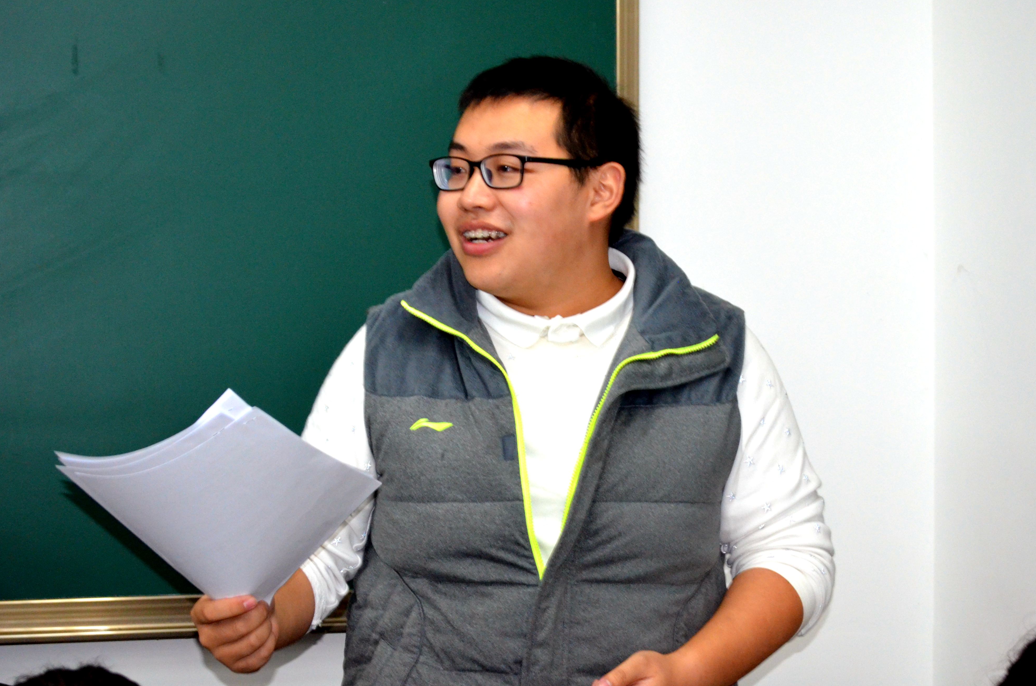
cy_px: 266
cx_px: 547
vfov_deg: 15.8
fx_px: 2470
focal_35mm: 86
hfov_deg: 23.7
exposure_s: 1/60
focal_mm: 46
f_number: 5.3
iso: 2000
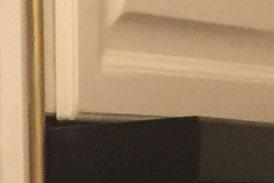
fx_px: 1805
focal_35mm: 237
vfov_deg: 5.3
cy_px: 672
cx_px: -261
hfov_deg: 8.3
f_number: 2.2
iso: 200
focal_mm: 4.15
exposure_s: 1/33
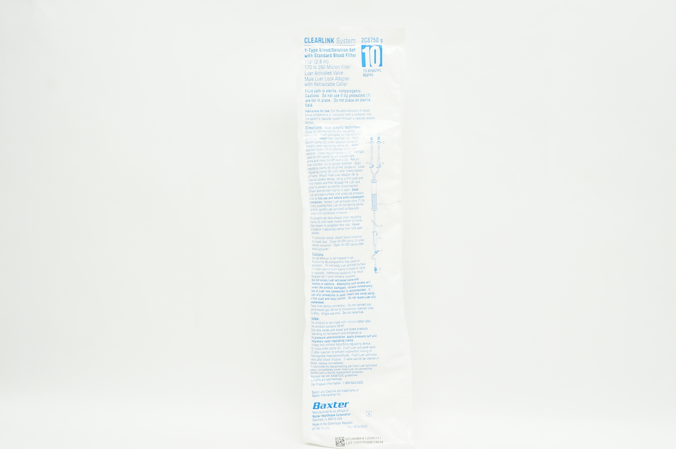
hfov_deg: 45.5
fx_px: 807
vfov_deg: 31.1
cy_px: 242
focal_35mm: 43
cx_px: 352
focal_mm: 26
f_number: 9
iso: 400
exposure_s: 1/25
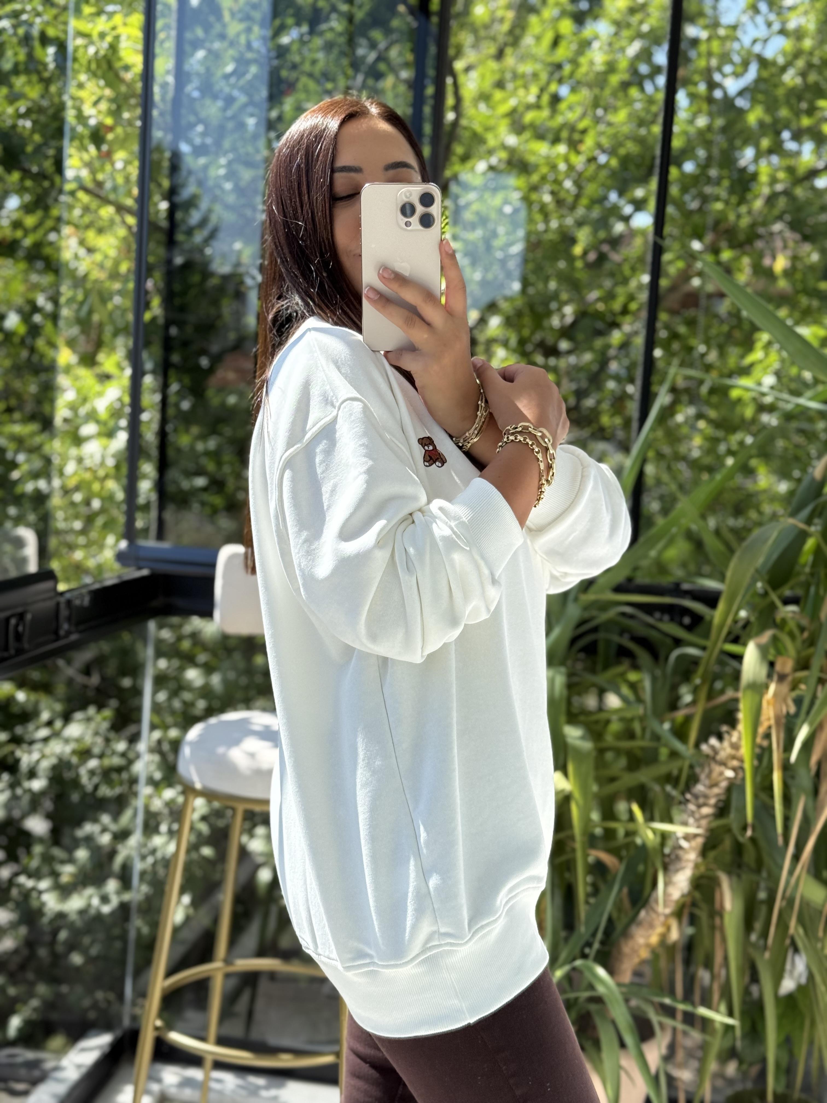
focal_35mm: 48
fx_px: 1529
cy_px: 552
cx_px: 414
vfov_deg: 39.7
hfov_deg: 30.3
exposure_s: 1/846
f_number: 1.78
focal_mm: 6.76
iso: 80
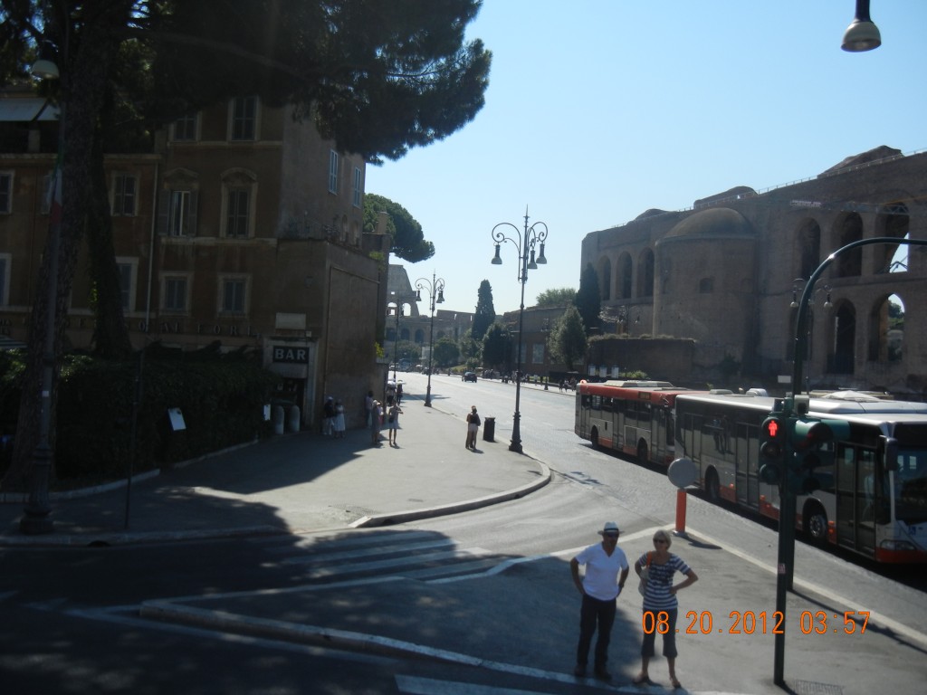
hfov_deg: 54.0
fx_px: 911
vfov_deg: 41.8
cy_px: 348
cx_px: 464
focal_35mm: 34
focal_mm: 6.2
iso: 160
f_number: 7.2
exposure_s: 1/416
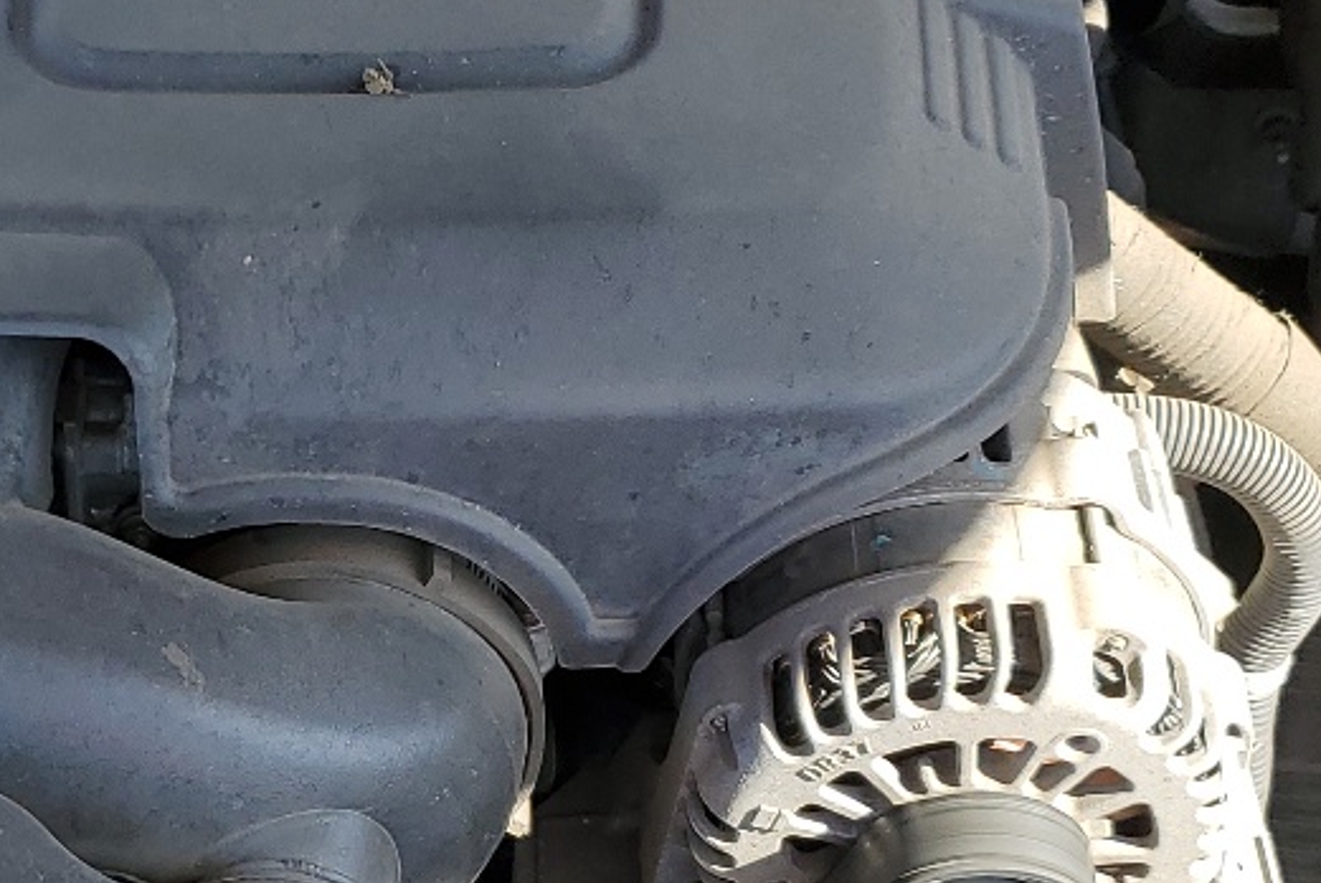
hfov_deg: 23.9
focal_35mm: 83
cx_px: 162
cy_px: 721
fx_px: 3047
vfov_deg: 16.3
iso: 50
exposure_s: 1/417
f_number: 1.5
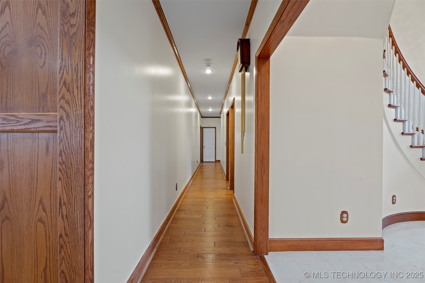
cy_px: 142
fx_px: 198
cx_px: 212
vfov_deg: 71.1
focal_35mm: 17
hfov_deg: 94.0
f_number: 9
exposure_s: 1.3
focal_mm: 16.8
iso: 250
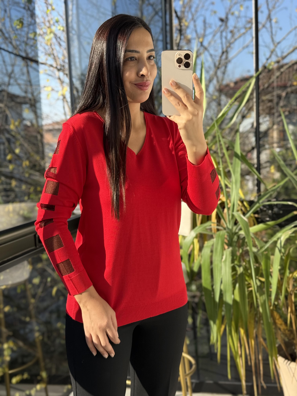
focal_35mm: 48
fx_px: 549
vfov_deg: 39.7
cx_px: 148
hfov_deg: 30.3
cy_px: 198
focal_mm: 6.76
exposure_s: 1/895
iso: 100
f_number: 1.78
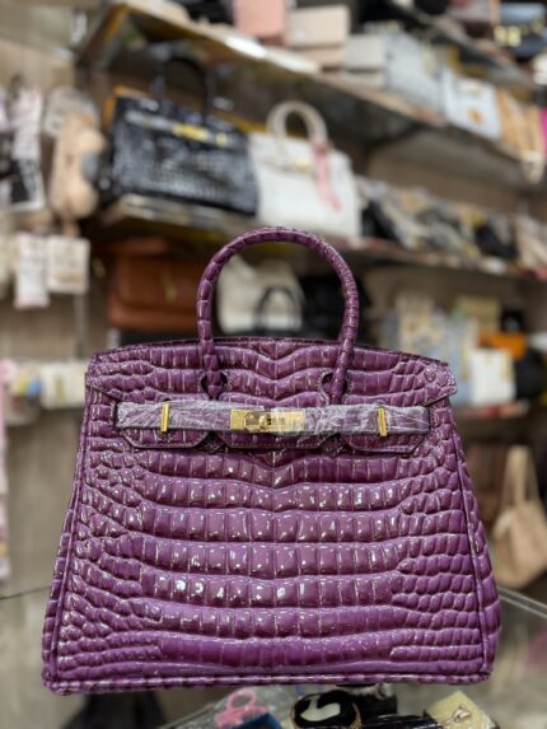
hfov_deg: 56.8
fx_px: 505
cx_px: 274
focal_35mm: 24
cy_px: 364
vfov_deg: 71.6
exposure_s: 1/121
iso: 125
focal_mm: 6.76
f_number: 1.78
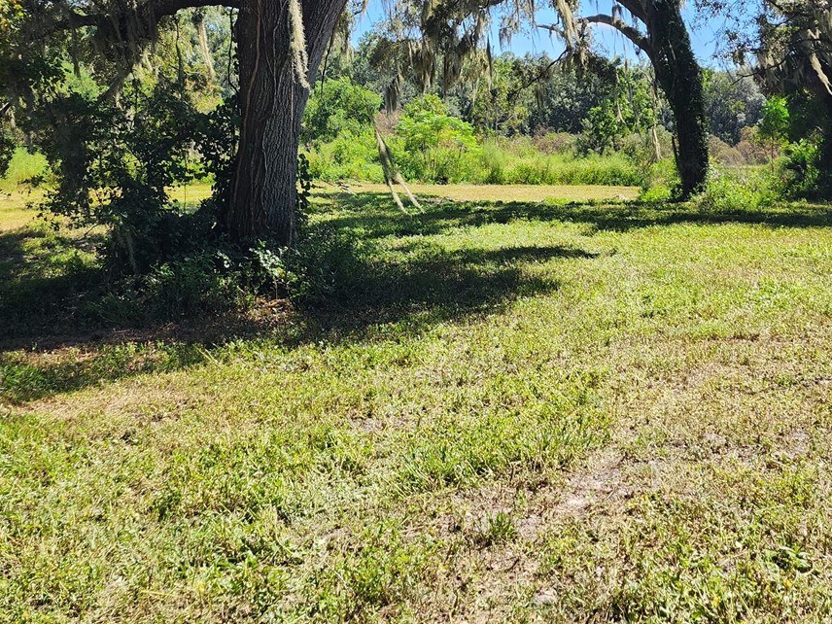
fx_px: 1034
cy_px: 132
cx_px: 472
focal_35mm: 43
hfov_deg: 43.7
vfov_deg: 32.7
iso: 12
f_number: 1.8
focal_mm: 6.4
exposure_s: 1/433
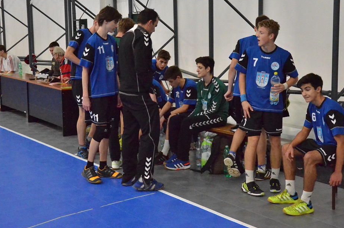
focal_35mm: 63
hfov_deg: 32.0
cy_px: 96
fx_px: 601
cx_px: 176
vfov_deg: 21.4
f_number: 4.2
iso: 6400
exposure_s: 1/800
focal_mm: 32
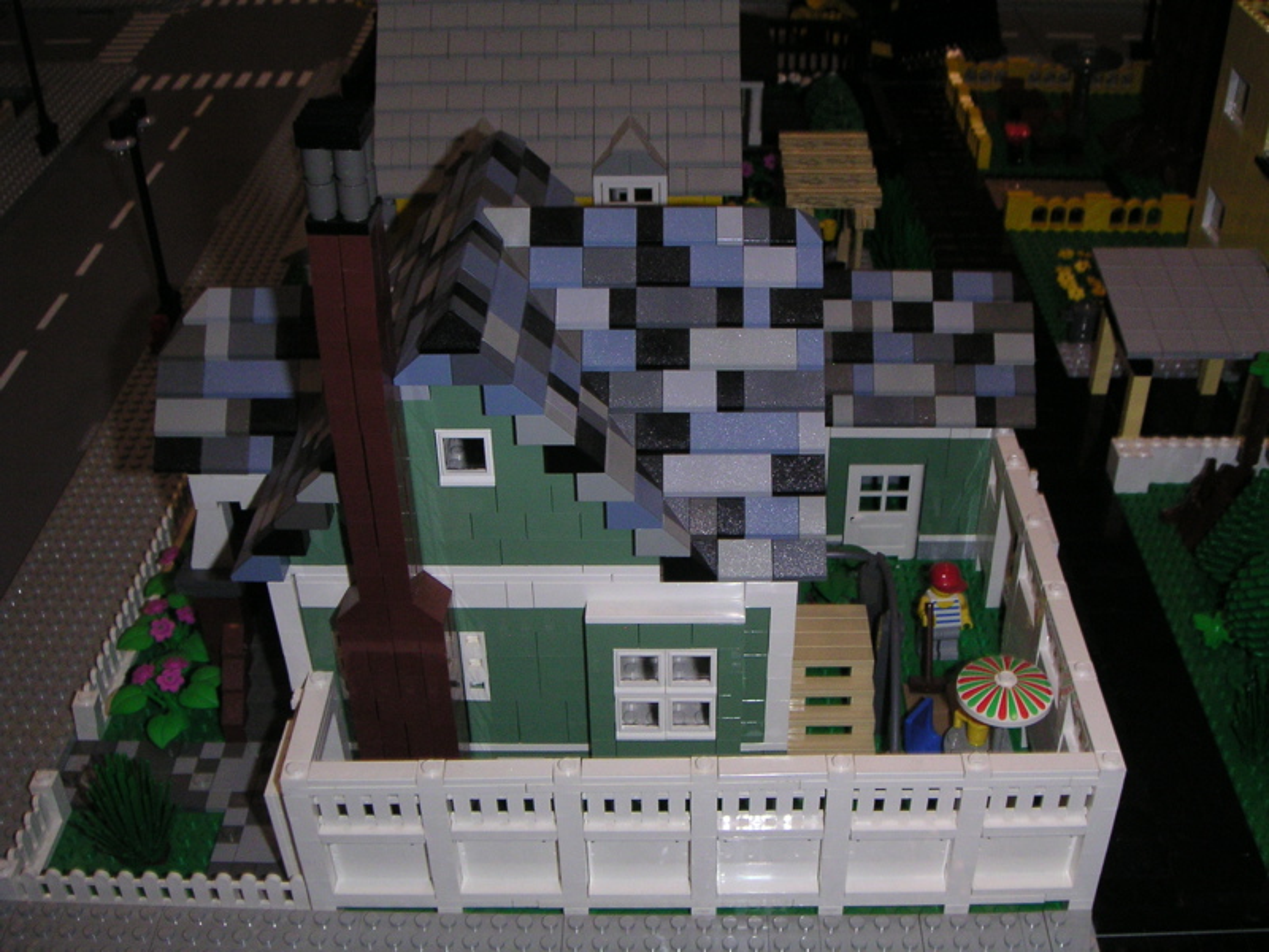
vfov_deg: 37.7
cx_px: 634
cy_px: 476
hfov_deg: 49.0
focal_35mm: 38
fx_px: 1393
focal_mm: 6
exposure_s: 1/45
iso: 160
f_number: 6.7
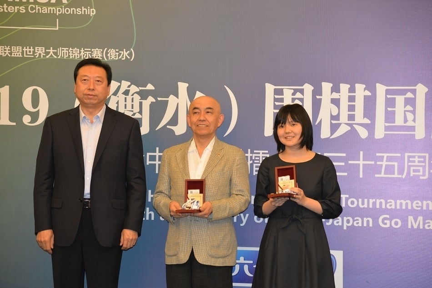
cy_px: 144
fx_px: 1440
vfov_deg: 11.4
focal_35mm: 120
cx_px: 216
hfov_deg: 17.1
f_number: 5
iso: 1000
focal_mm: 120
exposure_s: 1/80
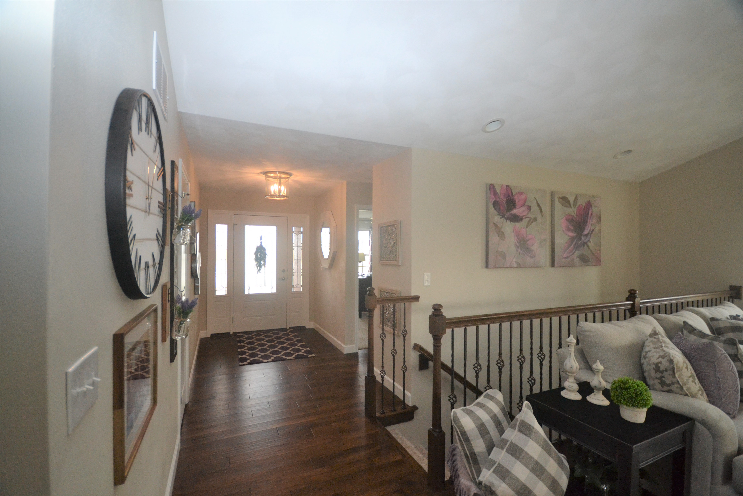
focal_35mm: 15
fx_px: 310
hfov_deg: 100.4
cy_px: 248
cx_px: 372
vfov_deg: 77.3
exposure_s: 1/60
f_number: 4
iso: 1400
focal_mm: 10
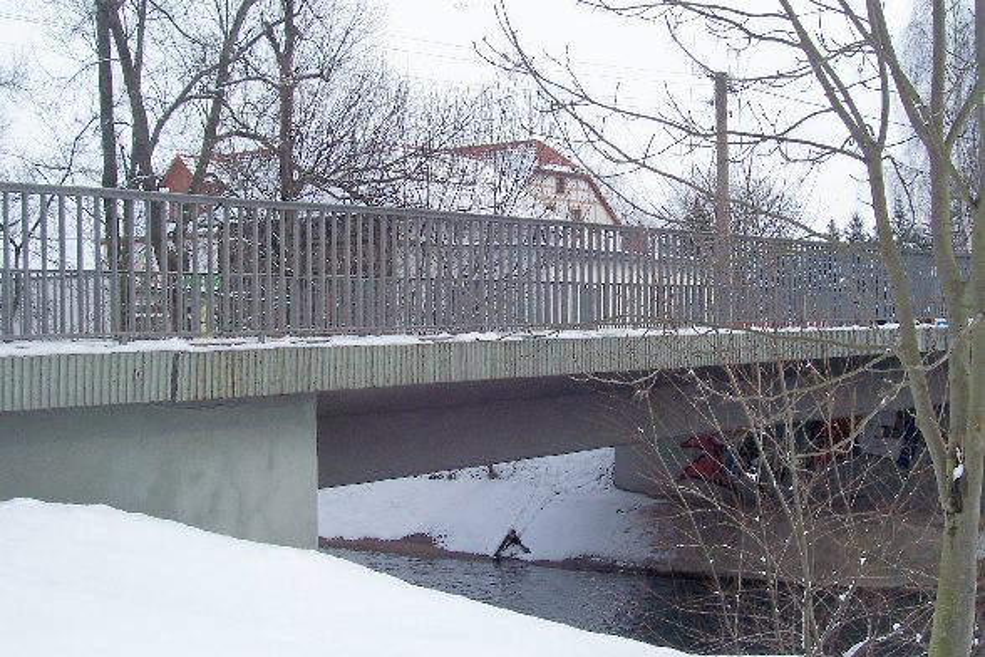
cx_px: 492
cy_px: 328
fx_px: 1450
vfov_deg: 25.5
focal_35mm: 53
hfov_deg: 37.5
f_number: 6.7
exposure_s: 1/250
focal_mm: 8.6
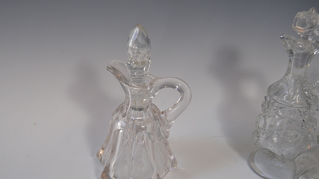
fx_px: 431
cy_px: 102
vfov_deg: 23.5
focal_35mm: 51
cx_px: 158
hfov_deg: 40.6
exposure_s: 1/100
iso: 400
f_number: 5
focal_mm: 32
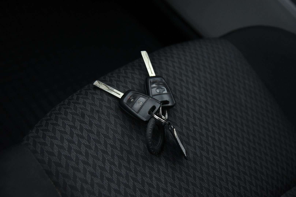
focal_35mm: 50
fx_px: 411
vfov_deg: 27.0
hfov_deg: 39.6
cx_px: 148
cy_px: 98
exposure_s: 1/20
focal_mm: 50
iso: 4000
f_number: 4
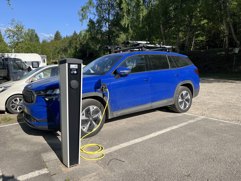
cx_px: 120
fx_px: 181
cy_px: 90
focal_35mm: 26
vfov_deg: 53.1
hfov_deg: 67.3
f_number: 1.6
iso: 50
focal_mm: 5.1
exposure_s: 1/2358
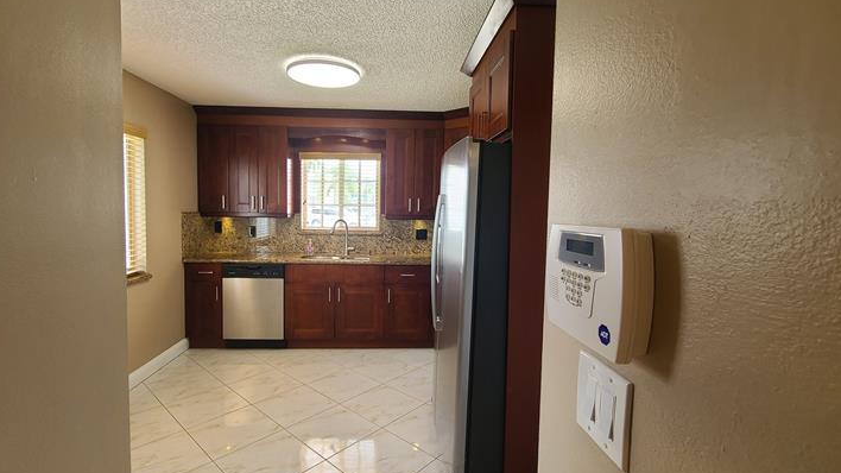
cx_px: 407
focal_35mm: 16
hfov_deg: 99.3
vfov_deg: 67.0
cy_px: 228
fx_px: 357
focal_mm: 2.2
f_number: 2.2
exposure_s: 1/60
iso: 125
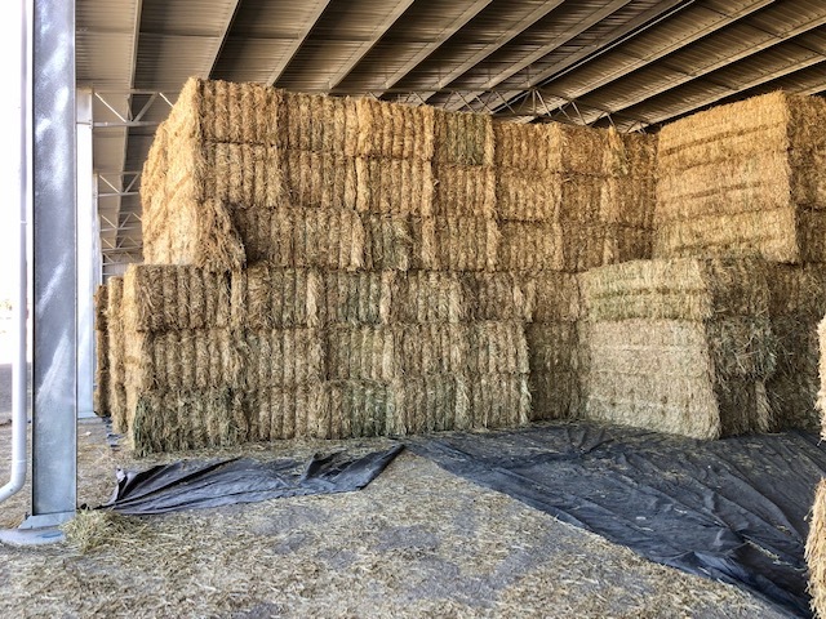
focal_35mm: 28
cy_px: 310
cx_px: 413
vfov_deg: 49.7
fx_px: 668
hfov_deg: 63.4
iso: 25
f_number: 1.8
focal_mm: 3.99
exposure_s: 1/120
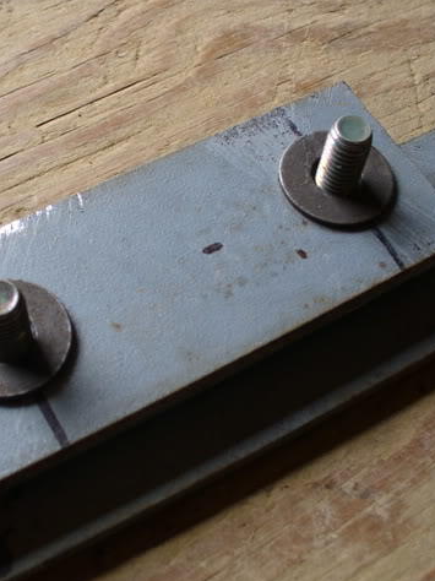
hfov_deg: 29.0
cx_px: 175
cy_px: 293
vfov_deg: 38.2
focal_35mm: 50
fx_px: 839
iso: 80
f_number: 2.8
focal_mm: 6.1
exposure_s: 1/125
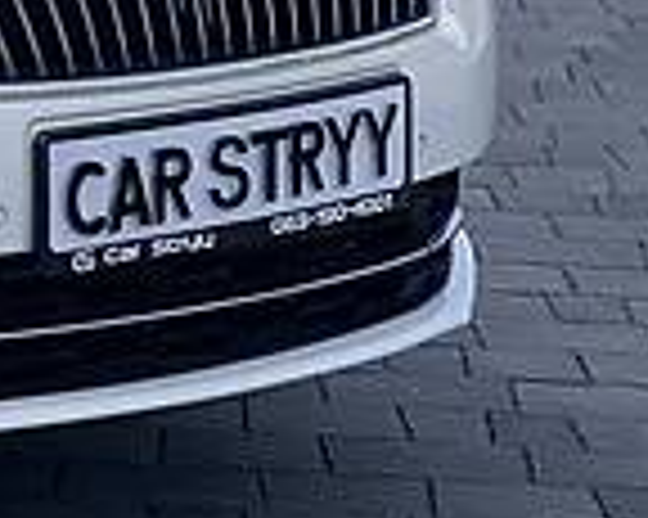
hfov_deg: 6.4
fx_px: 5405
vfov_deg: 5.4
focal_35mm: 282
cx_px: -1058
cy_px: -419
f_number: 2.4
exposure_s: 1/761
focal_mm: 6
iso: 16
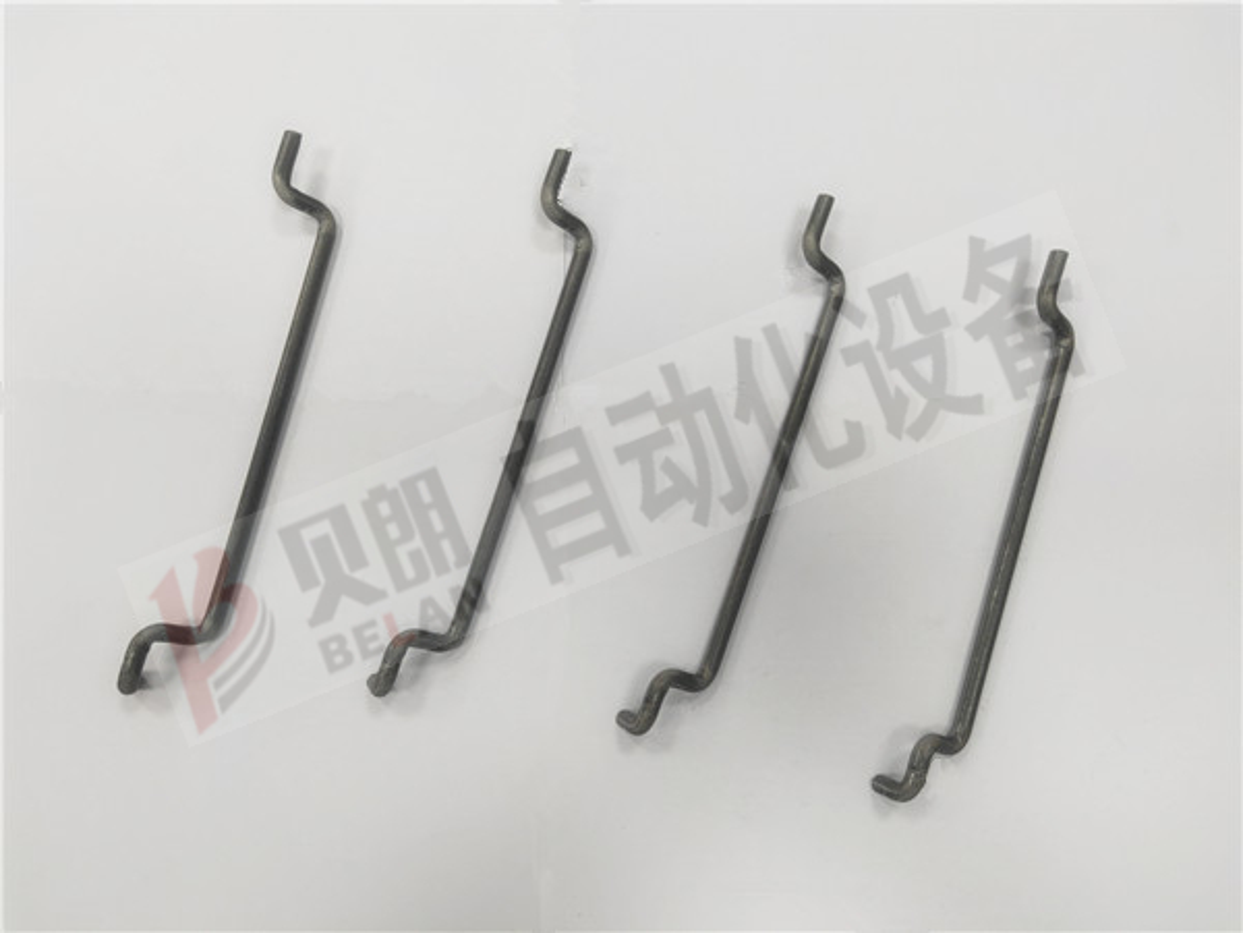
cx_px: 622
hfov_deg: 73.9
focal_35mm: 23
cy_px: 466
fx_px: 826
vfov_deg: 58.9
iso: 190
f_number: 1.7
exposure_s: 1/50
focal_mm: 3.97
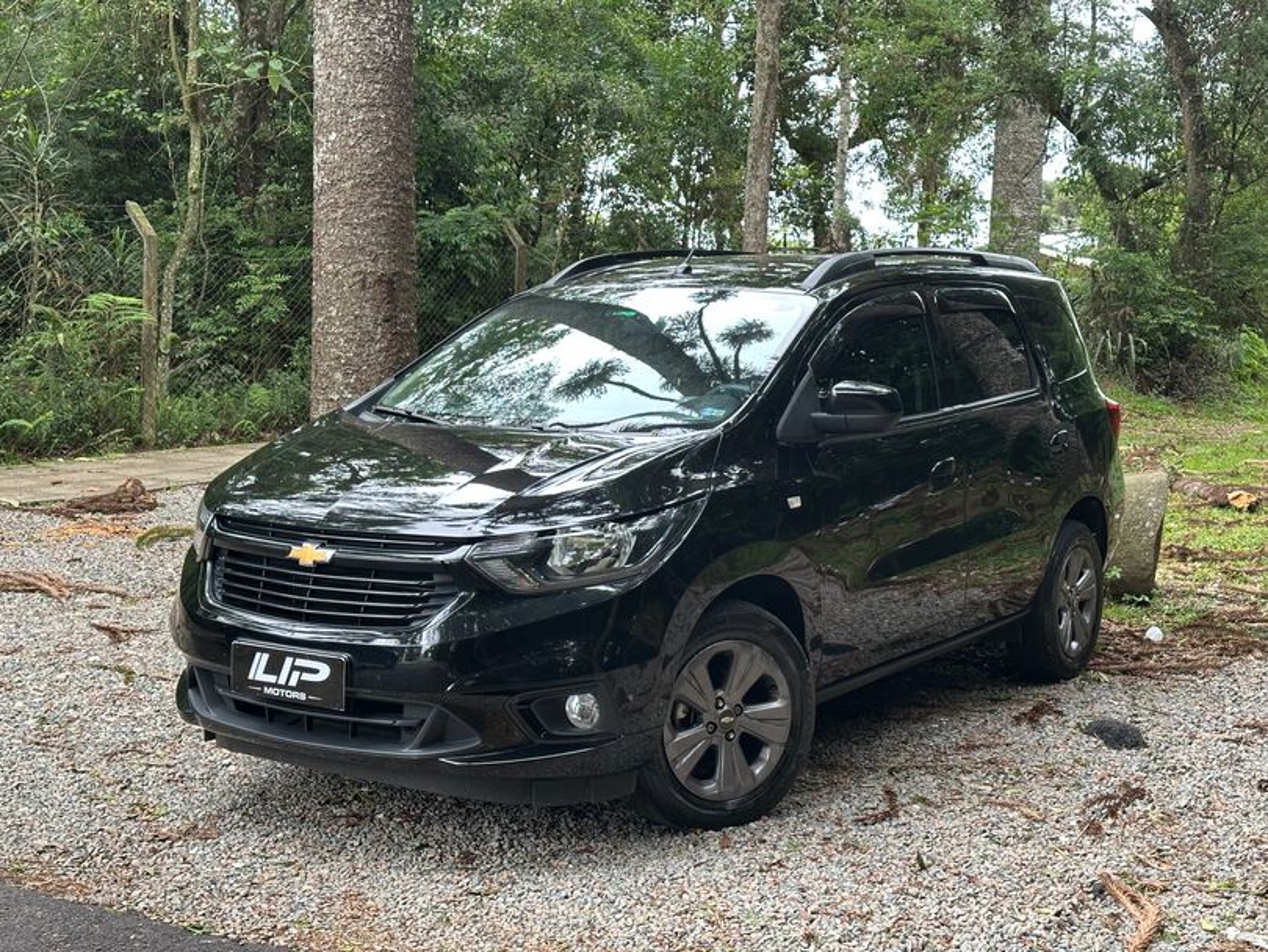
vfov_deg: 30.3
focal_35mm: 48
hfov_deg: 39.6
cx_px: 634
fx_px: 1759
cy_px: 476
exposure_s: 1/121
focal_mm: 6.86
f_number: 1.78
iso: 80
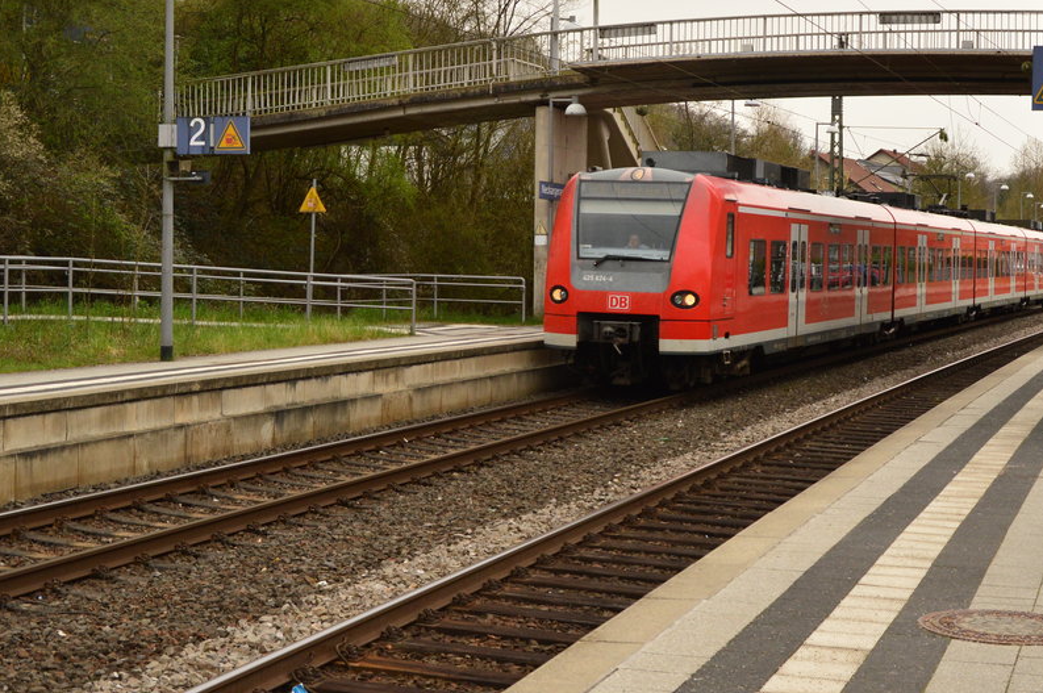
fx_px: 1708
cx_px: 673
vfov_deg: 22.9
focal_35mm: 59
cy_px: 291
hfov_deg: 33.7
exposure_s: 1/640
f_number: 6.3
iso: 400
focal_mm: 26
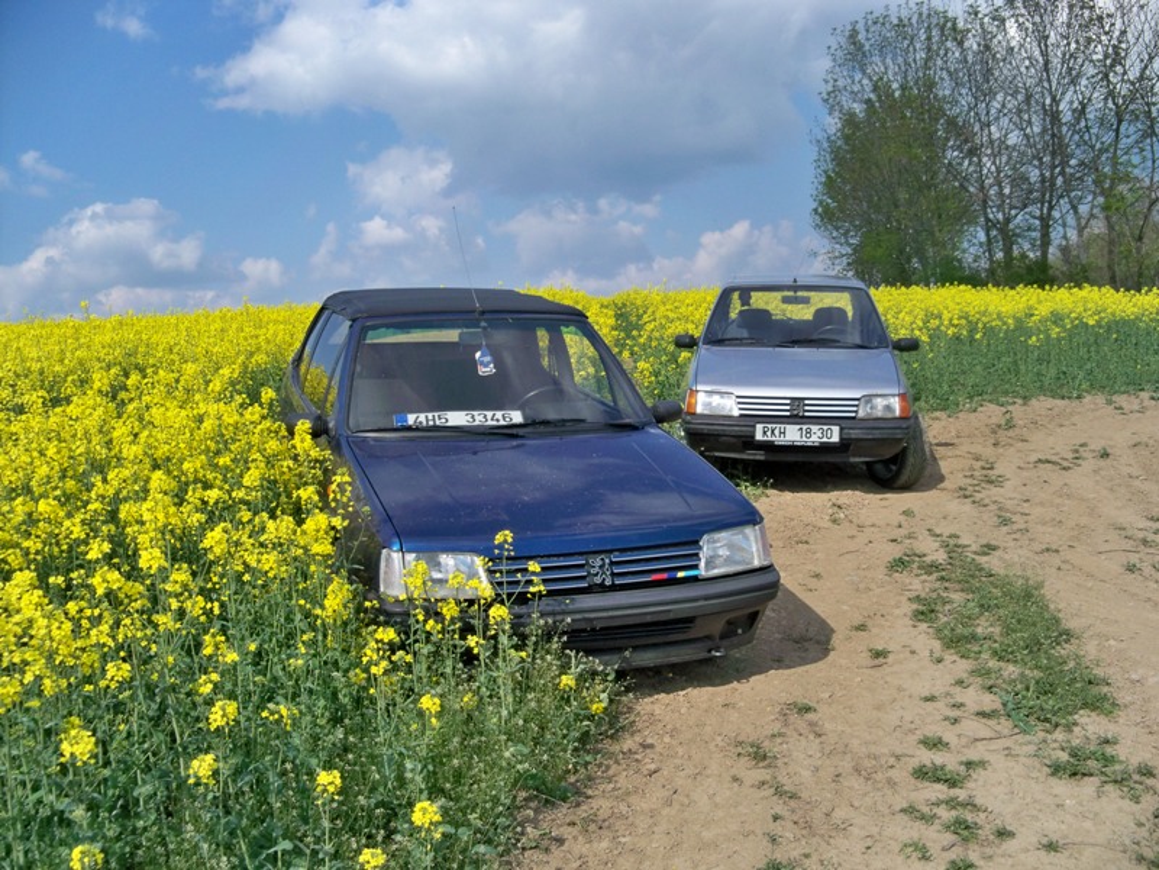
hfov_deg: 52.6
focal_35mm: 35
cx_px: 580
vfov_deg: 40.7
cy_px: 435
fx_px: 1172
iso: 100
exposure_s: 1/1000
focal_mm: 6.2
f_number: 3.5
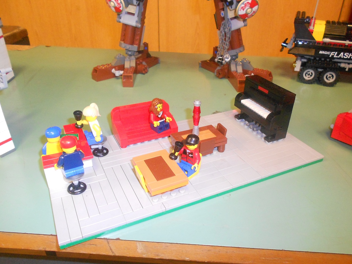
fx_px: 295
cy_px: 138
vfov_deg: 48.2
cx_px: 188
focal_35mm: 29
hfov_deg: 61.6
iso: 400
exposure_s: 1/30
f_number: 3.2
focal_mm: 4.6
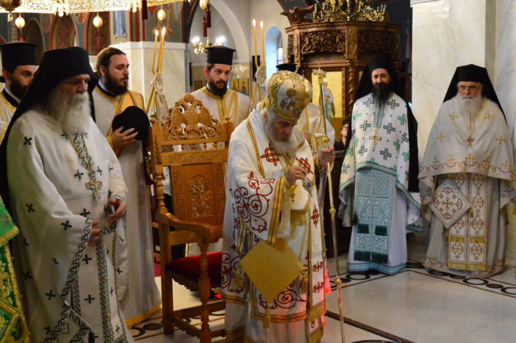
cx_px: 260
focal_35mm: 45
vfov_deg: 30.0
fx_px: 639
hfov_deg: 43.9
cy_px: 177
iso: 6400
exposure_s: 1/160
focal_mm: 23
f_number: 6.3
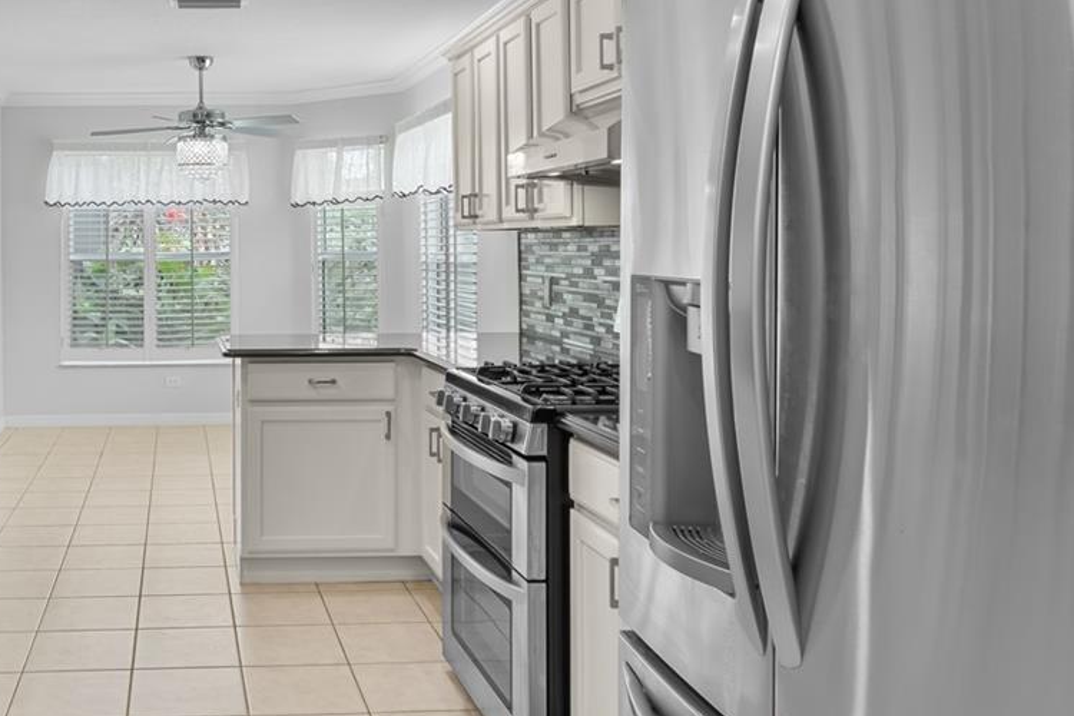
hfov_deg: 54.5
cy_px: 233
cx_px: 208
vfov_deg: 40.6
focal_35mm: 32
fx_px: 955
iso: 250
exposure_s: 1/6
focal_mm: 10
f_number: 9
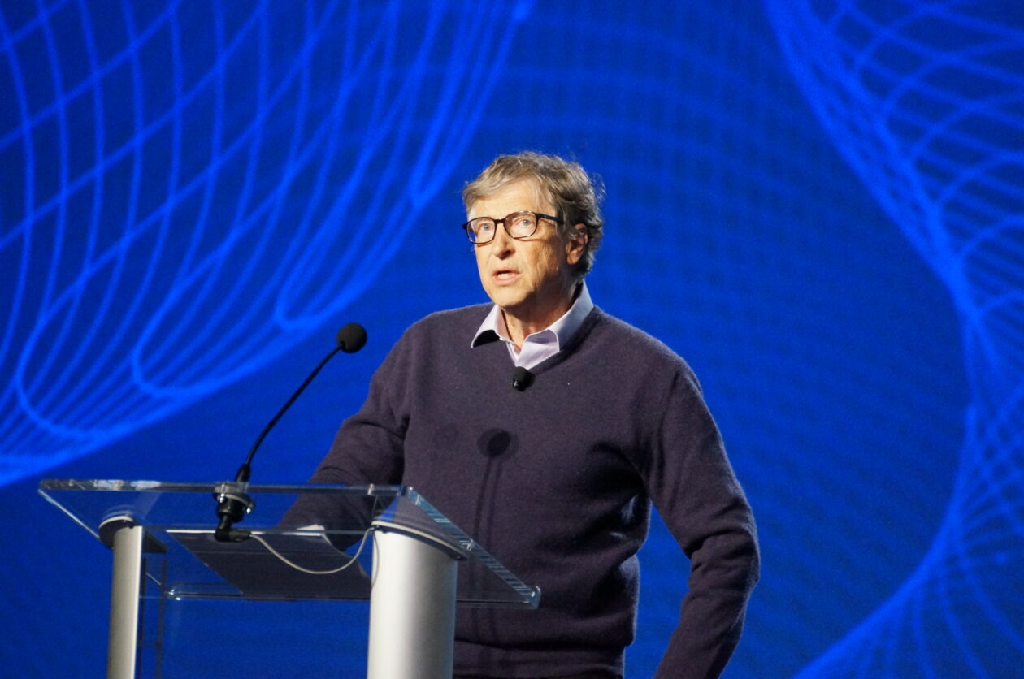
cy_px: 340
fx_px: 12780
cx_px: 512
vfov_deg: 3.0
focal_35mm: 450
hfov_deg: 4.6
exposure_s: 1/100
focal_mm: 300
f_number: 5.6
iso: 3200
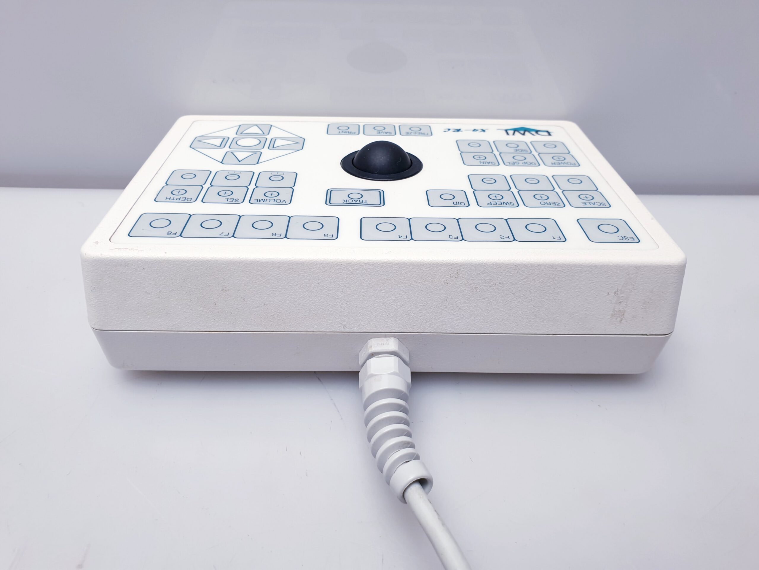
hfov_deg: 67.3
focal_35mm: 26
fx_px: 570
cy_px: 285
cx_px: 380
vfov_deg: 53.1
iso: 50
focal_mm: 4.3
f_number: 2.4
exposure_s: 1/50
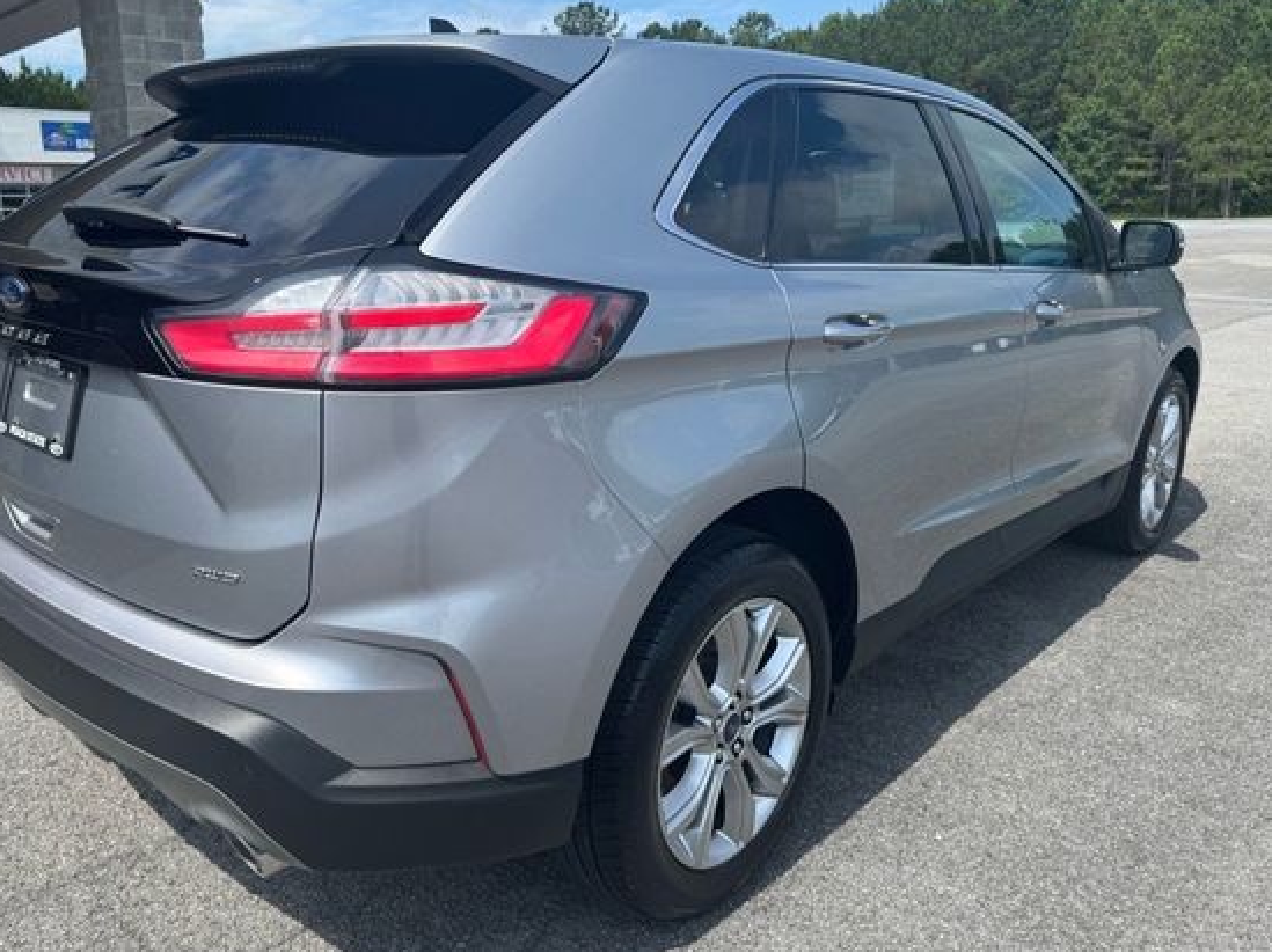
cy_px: 419
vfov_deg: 49.6
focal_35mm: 28
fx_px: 1028
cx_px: 544
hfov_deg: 63.2
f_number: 1.78
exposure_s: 1/2959
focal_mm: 6.76
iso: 80
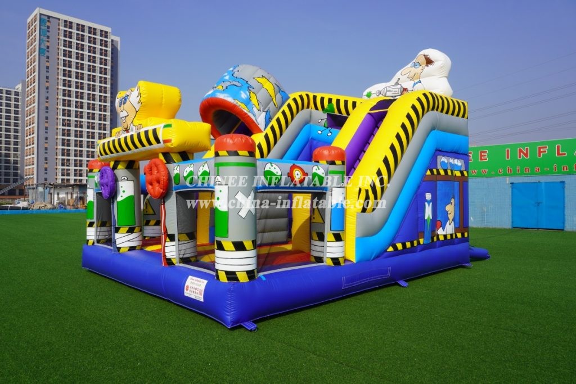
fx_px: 408
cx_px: 288
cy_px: 192
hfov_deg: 70.4
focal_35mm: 26
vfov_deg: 50.4
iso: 100
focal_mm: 17
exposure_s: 1/200
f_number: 10
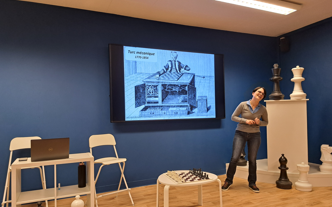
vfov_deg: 47.6
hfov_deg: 70.4
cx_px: 166
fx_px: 235
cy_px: 109
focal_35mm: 26
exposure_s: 1/50
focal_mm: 5.23
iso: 100
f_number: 1.8
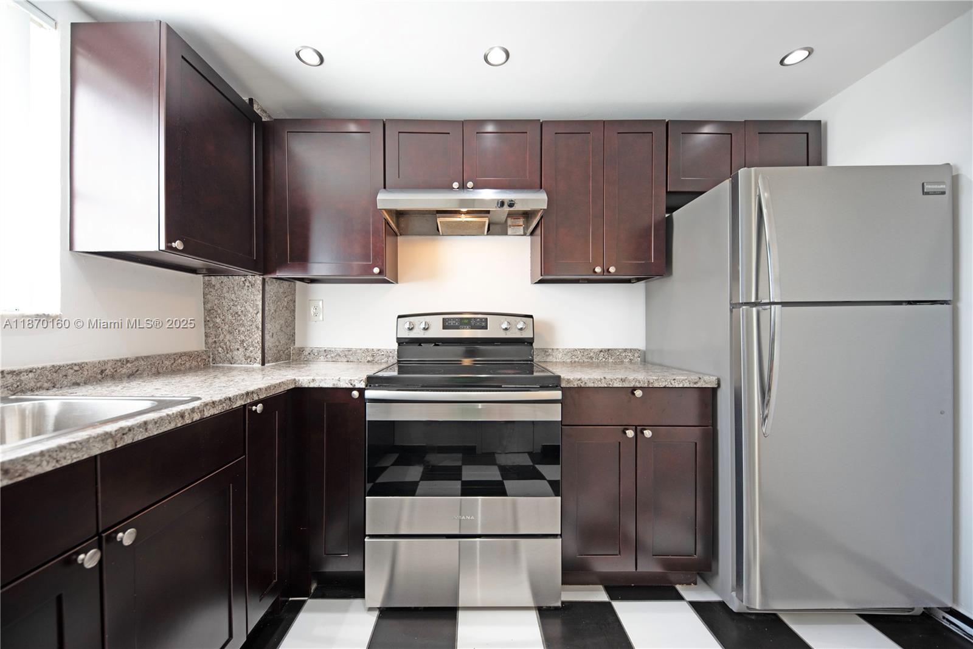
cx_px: 486
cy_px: 324
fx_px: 324
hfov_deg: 112.6
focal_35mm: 12
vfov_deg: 90.0
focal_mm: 12
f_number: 4
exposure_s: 1/60
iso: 500
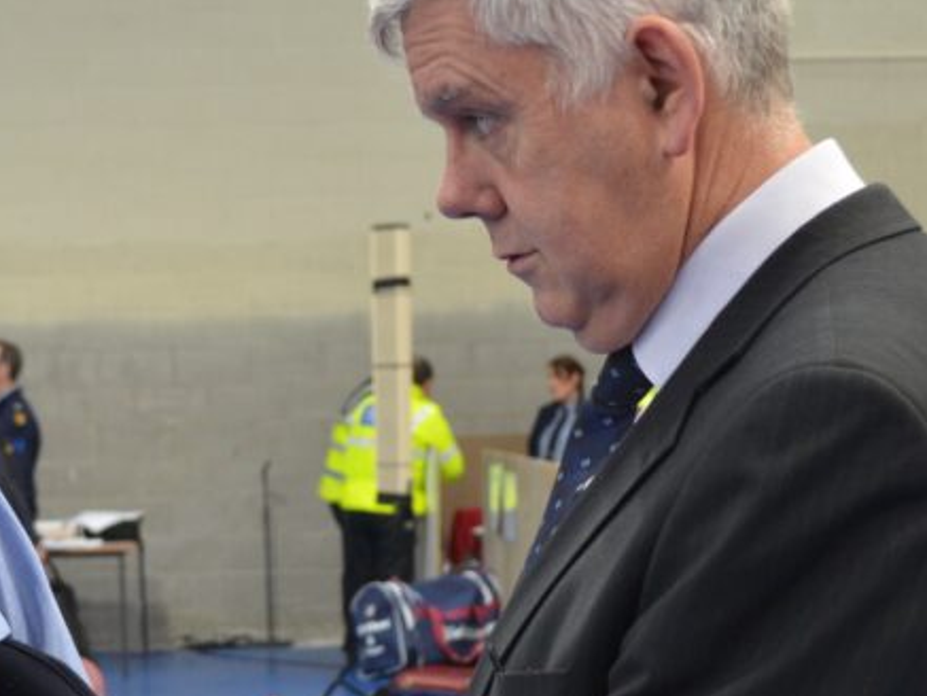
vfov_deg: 13.7
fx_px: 2893
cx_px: 286
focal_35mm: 108
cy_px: 447
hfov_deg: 18.1
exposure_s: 1/40
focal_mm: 32
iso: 800
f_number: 4.8
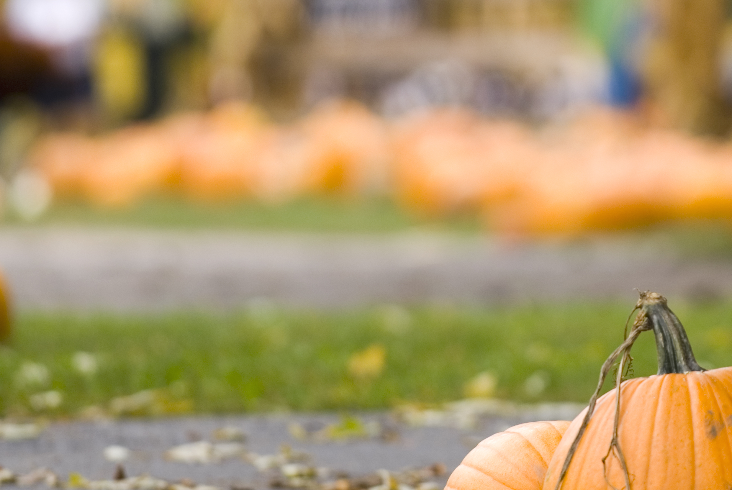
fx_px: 12377
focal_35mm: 608
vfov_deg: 2.3
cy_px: 116
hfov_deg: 3.4
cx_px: 643
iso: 100
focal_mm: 200
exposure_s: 1/160
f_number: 3.5
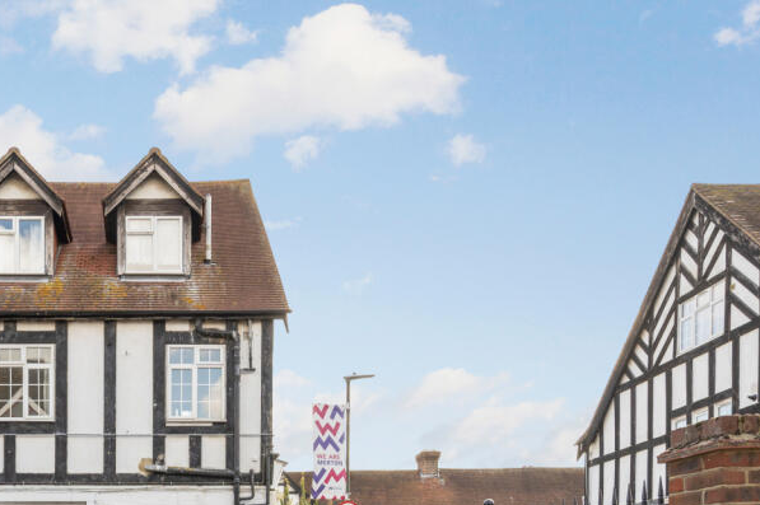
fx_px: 506
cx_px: 117
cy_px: 382
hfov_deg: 64.8
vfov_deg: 50.7
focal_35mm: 24
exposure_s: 1/100
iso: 200
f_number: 8
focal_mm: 14
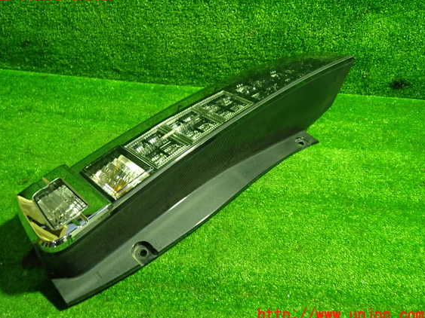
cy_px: 155
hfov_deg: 56.8
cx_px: 202
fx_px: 393
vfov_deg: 44.1
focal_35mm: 32
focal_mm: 5.4
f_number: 2.3
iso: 500
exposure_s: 1/30
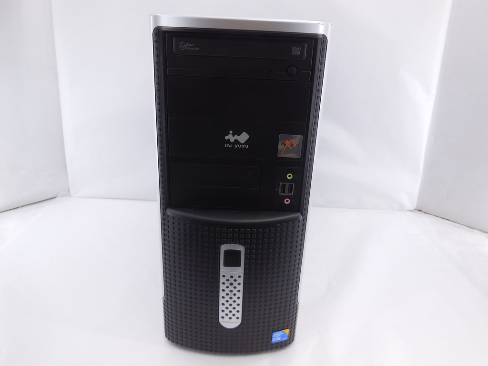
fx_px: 352
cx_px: 244
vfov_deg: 54.9
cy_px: 183
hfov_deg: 69.4
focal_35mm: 25
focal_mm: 4.5
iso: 125
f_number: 3.1
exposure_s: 1/60
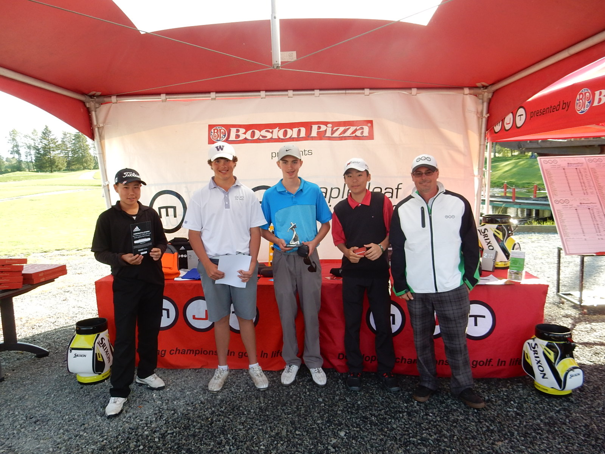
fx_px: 437
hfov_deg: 69.4
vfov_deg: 54.9
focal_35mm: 25
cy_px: 227
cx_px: 302
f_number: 3.7
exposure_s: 1/125
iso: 125
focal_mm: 4.5
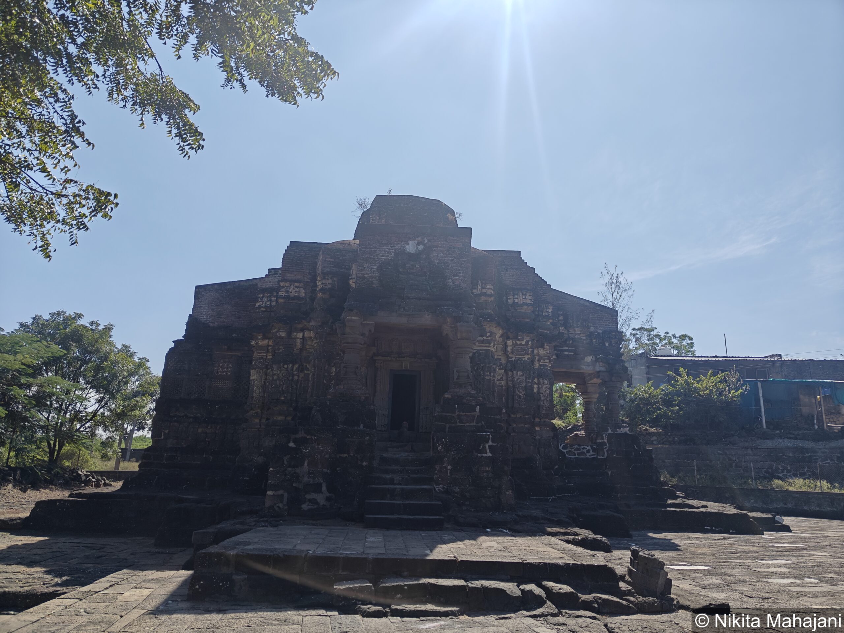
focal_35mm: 24
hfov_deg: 71.6
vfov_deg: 56.8
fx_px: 585
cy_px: 316
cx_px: 422
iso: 64
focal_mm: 5.59
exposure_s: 1/9070
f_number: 1.8
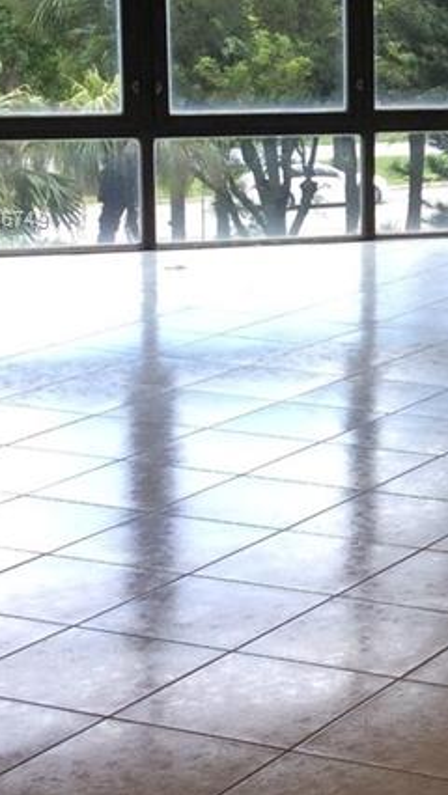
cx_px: 717
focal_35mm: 98
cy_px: 220
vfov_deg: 21.6
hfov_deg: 11.7
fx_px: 2067
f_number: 2.4
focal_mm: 3.3
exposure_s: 1/120
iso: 40
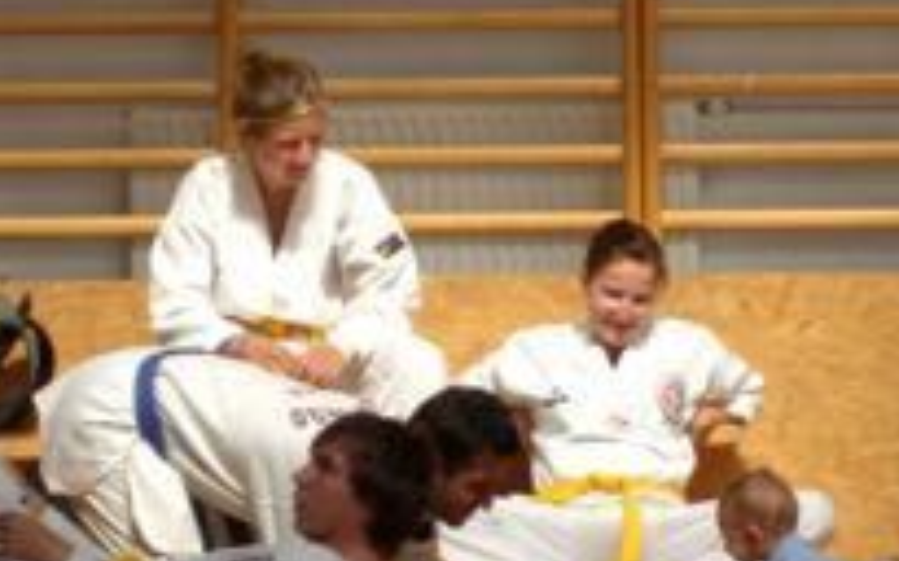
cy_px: 596
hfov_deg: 5.6
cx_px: 763
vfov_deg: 3.5
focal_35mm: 378
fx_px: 9259
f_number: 5.1
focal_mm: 23.7
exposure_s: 1/200
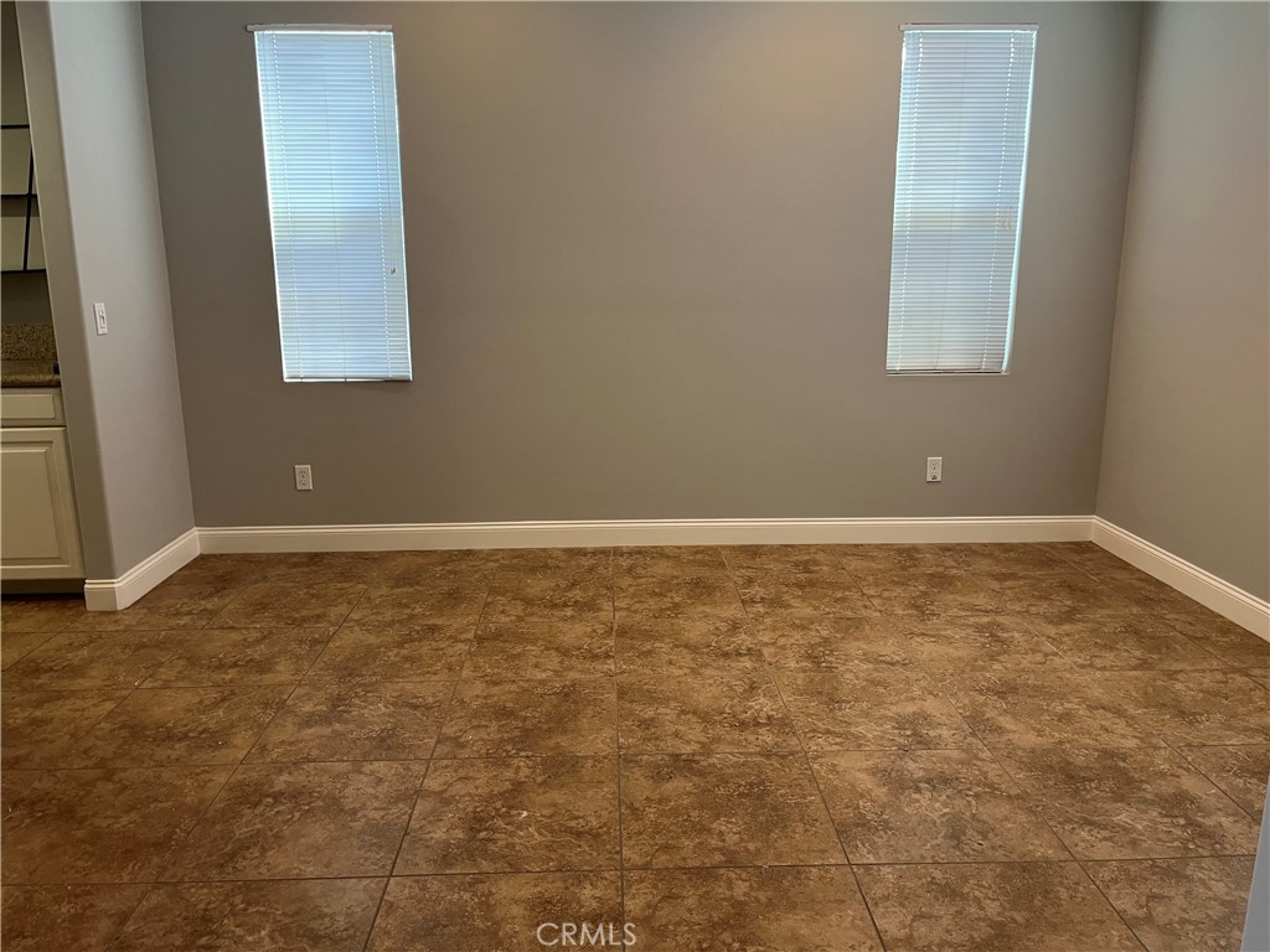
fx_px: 954
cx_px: 635
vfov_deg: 53.1
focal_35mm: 26
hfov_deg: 67.3
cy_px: 476
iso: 100
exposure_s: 1/60
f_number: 1.6
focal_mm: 5.1
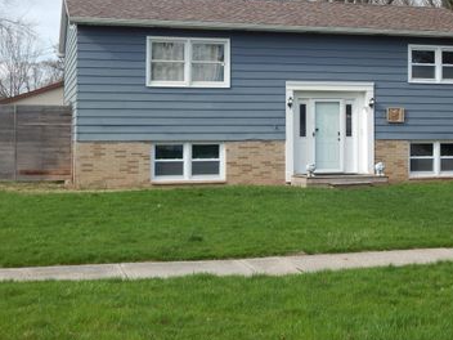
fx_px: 798
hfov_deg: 31.6
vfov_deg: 23.9
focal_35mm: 61
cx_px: 278
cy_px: 113
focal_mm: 7.7
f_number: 3.6
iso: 125
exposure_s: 1/800
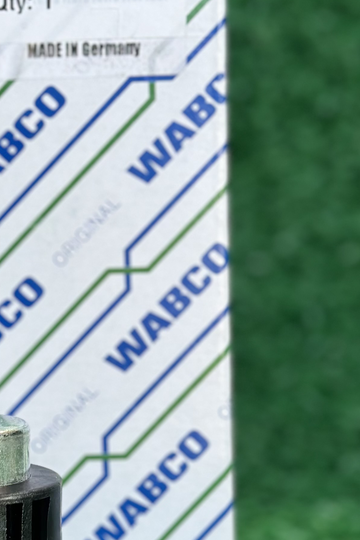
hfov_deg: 12.0
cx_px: -40
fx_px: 1680
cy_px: 334
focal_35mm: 112
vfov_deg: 18.2
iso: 64
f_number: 1.78
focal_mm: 6.86
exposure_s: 1/167
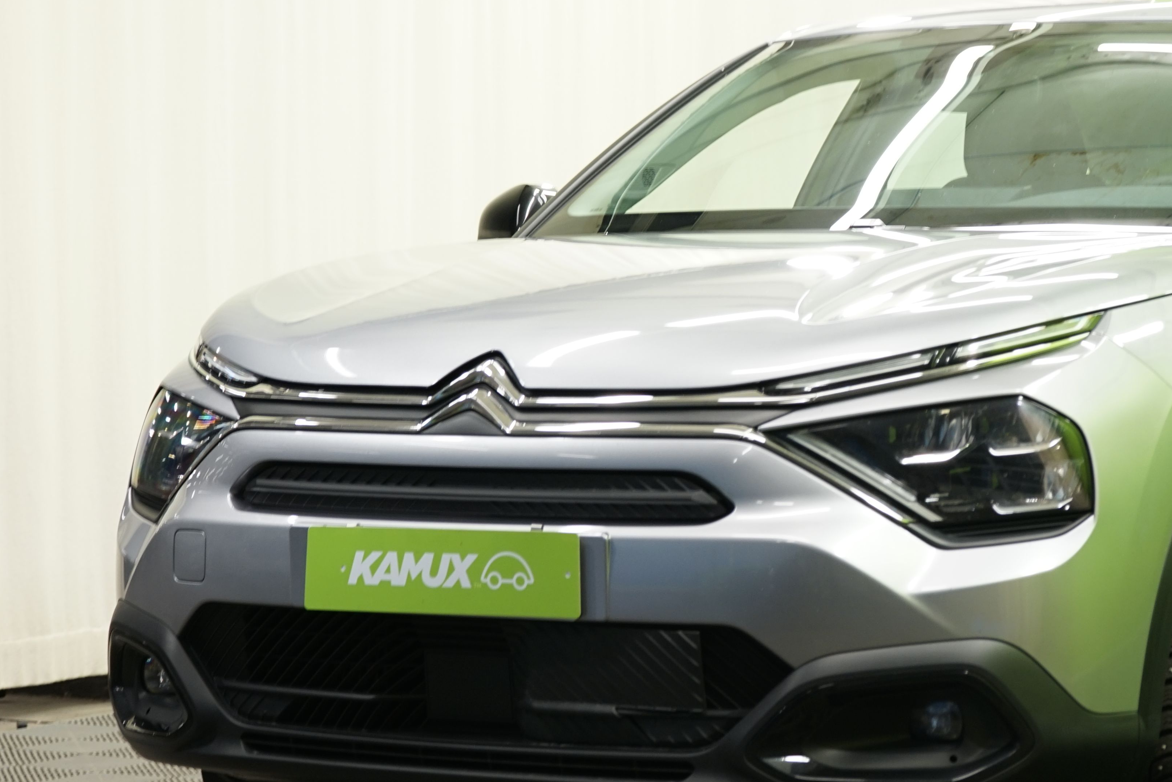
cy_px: 443
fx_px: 3451
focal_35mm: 106
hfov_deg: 19.1
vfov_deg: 12.9
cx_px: 918
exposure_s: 1/13
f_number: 5
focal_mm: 57
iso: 320
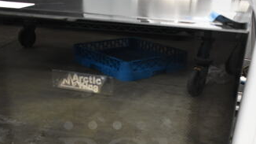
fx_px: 360
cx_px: 117
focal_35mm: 53
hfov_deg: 39.2
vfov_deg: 21.5
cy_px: 157
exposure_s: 1/30
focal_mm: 18
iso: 1800
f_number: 3.5
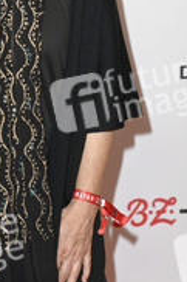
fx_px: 1335
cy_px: 19
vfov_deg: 11.9
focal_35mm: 171
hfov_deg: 8.0
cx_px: -11
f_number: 5.6
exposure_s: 1/250
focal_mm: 78
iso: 640
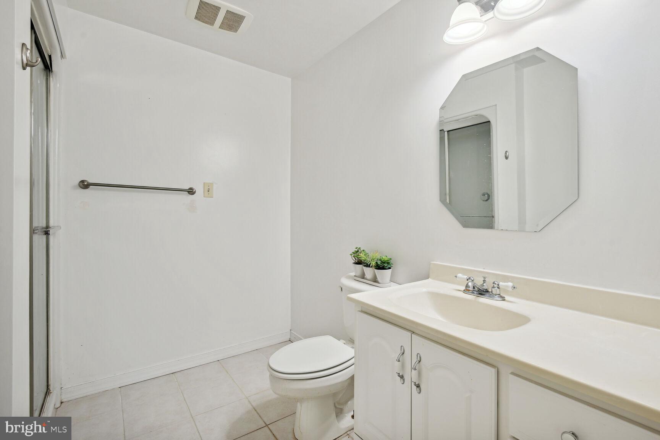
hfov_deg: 96.7
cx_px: 330
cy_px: 220
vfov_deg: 73.7
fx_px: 293
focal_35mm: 16
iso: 400
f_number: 8
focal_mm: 16
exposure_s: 1/10
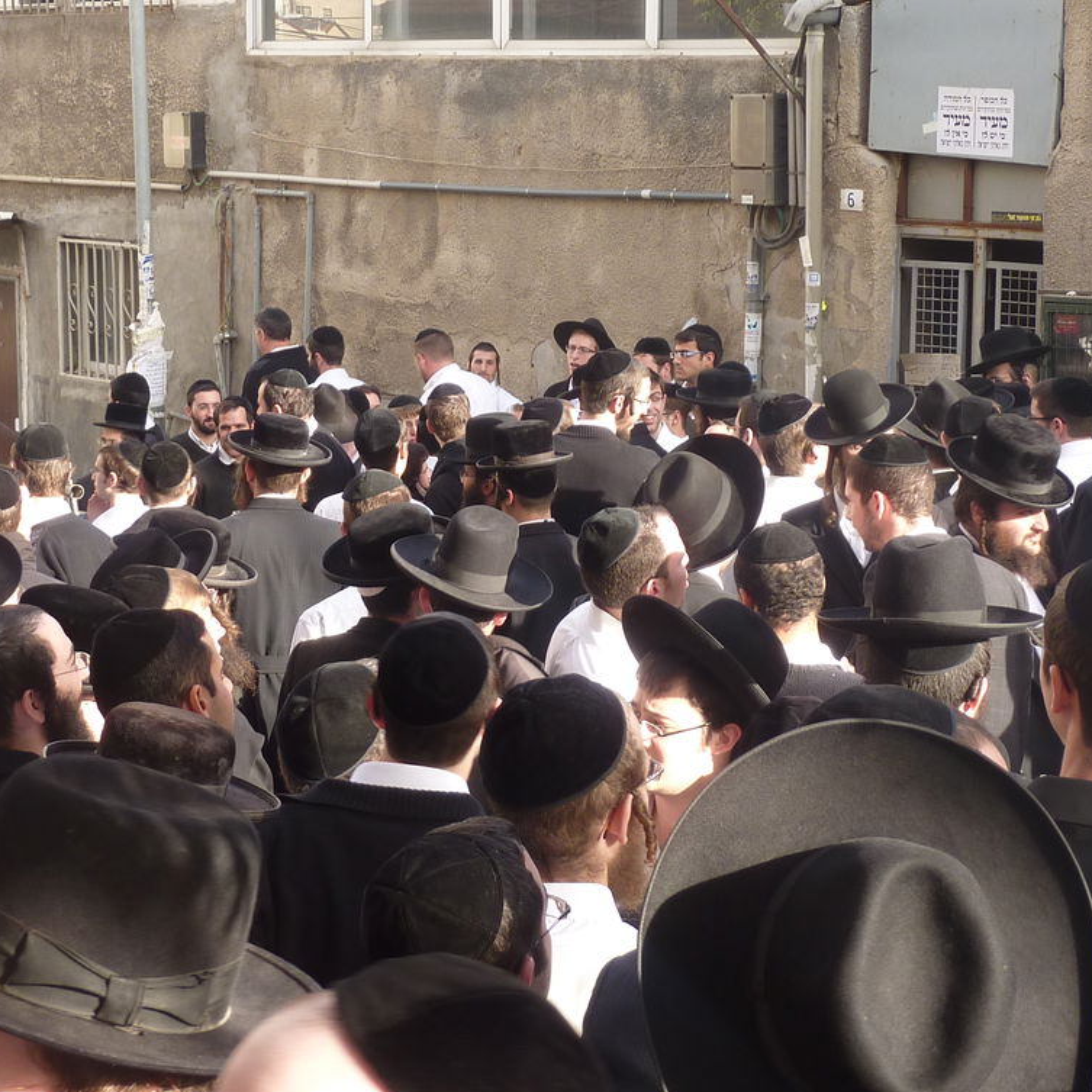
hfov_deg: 25.0
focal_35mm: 69
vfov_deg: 25.0
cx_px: 476
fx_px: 2463
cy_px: 437
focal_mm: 7.9
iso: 80
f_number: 3.8
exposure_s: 1/80
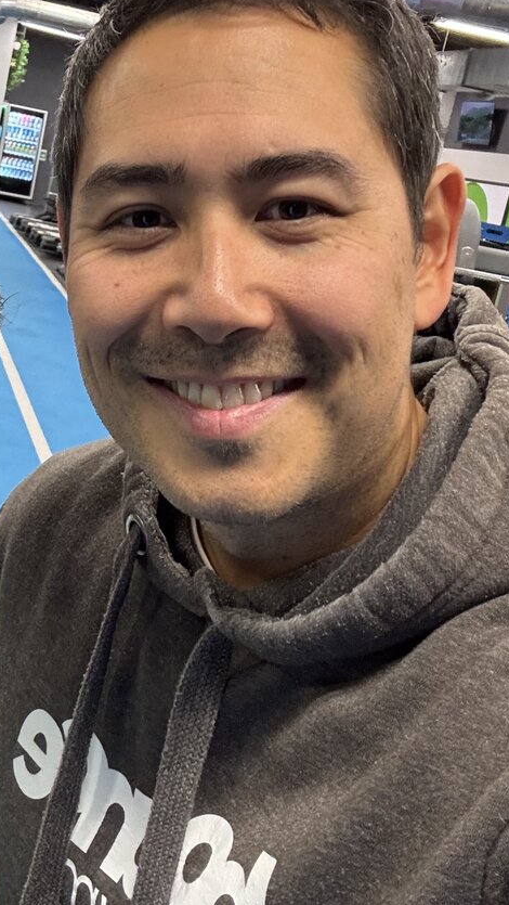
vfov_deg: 42.5
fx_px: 1151
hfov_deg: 24.6
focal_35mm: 48
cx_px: 105
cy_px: 335
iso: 200
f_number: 1.9
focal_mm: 2.69
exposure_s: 1/50
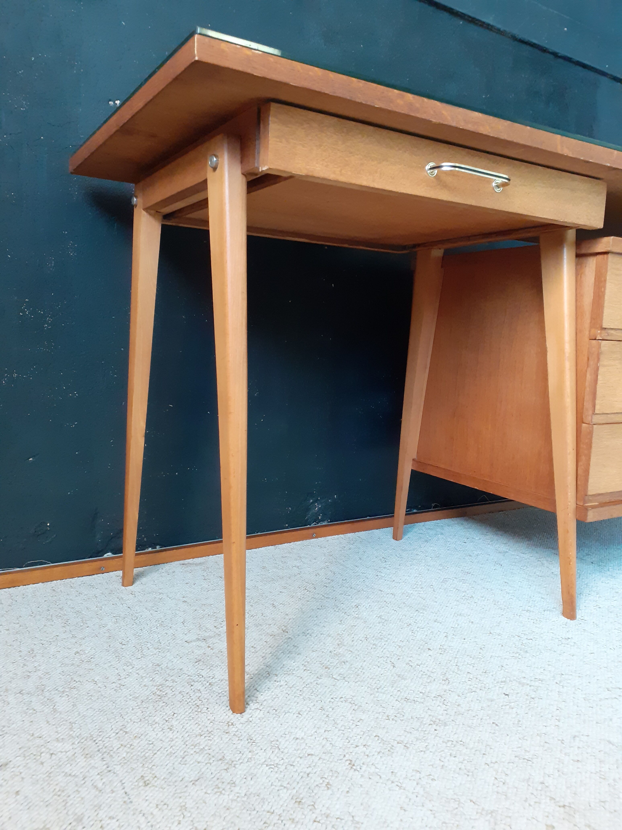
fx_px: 647
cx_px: 311
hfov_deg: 51.4
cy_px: 415
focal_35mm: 27
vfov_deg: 65.3
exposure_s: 1/50
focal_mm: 3.6
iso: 250
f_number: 1.9
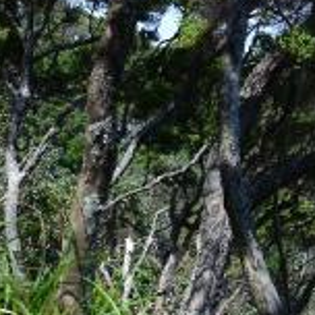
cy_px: 323
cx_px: 489
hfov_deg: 9.9
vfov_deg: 10.2
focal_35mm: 170
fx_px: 1750
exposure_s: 1/400
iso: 250
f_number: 10
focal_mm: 38
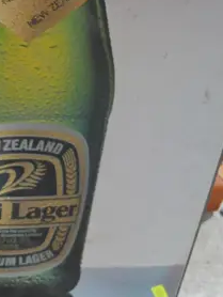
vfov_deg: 19.0
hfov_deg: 14.0
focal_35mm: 103
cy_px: 173
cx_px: -40
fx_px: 883
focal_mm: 14
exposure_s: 1/60
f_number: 3.5
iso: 800
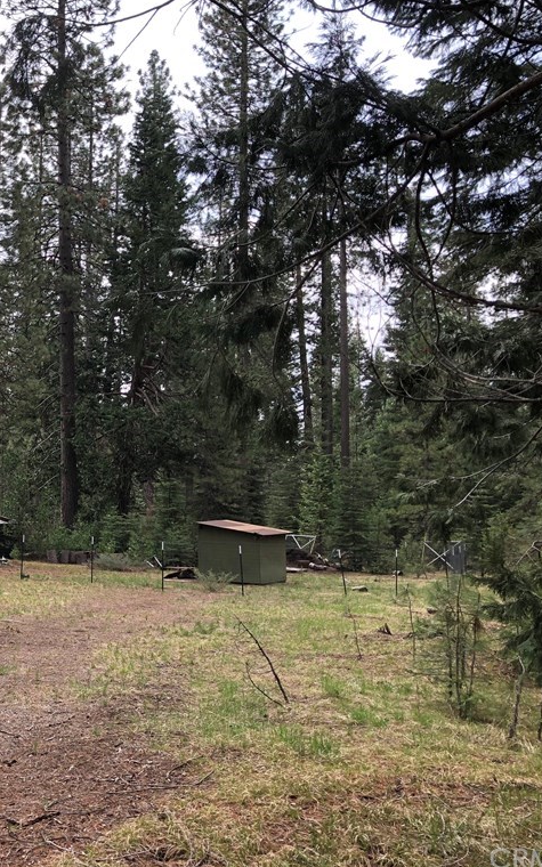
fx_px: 945
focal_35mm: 40
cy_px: 431
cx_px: -2
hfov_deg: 29.8
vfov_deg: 49.3
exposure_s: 1/264
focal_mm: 3.99
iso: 20
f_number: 1.8
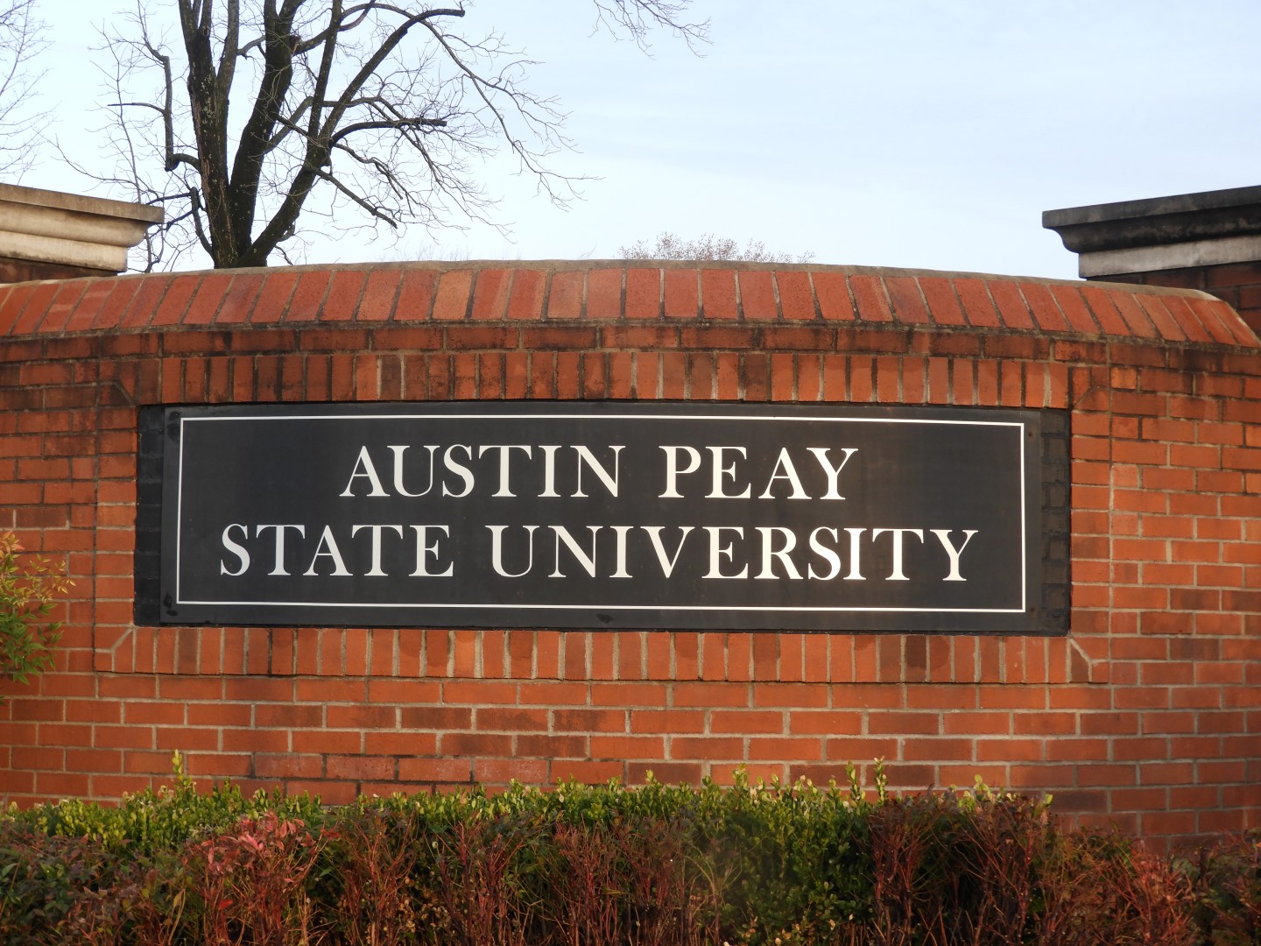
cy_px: 473
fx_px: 2550
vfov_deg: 21.0
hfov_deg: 27.8
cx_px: 630
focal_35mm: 70
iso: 100
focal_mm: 12.5
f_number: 4.5
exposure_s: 1/80
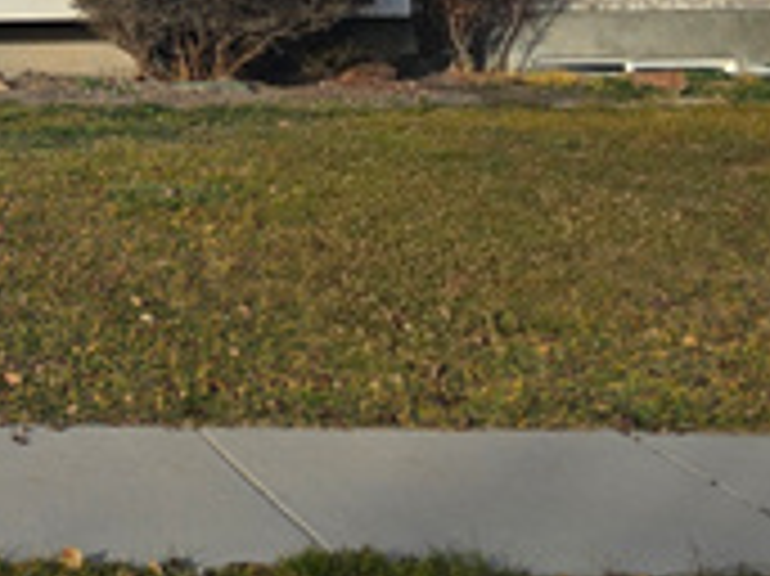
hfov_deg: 19.6
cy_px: -320
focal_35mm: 86
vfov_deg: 15.6
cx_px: -405
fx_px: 1912
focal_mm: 6.3
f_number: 1.7
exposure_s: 1/659
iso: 12
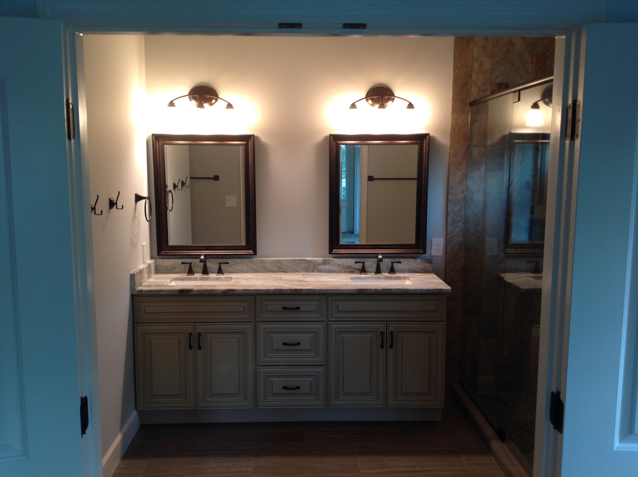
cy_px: 238
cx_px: 319
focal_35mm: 35
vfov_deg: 40.6
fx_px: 644
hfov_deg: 52.7
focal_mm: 4.28
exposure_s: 1/17
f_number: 2.4
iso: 50
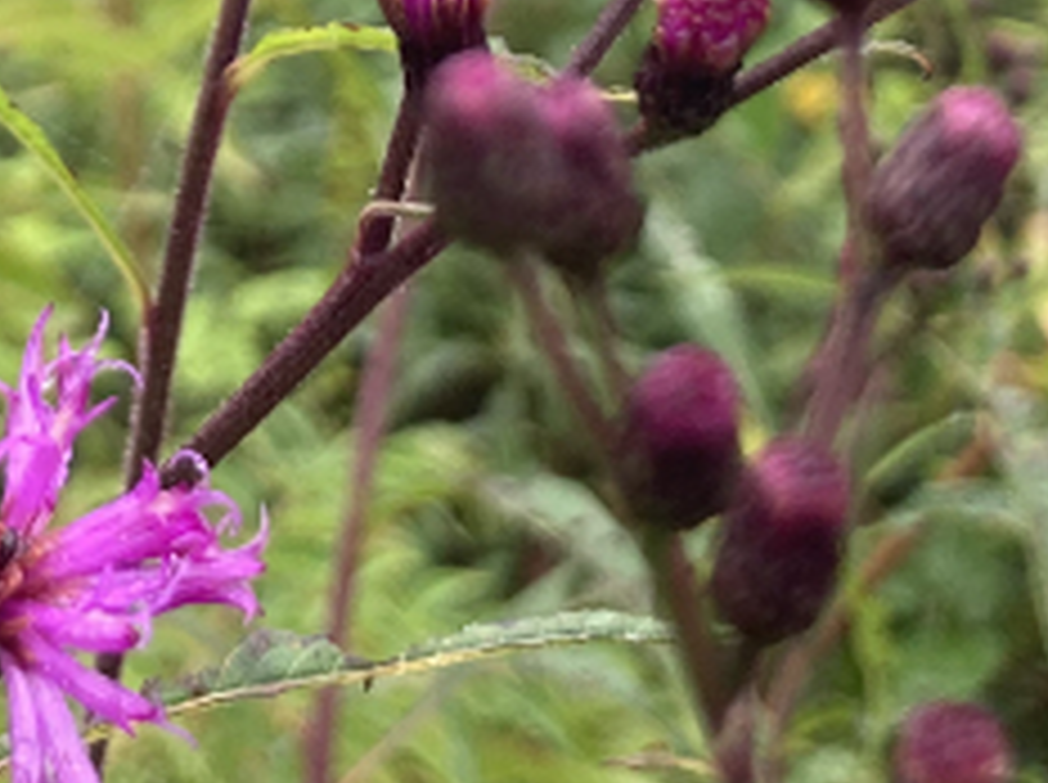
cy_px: -468
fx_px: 3930
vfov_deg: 10.9
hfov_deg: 15.1
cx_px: 184
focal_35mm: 130
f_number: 1.8
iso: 25
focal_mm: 4
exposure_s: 1/122
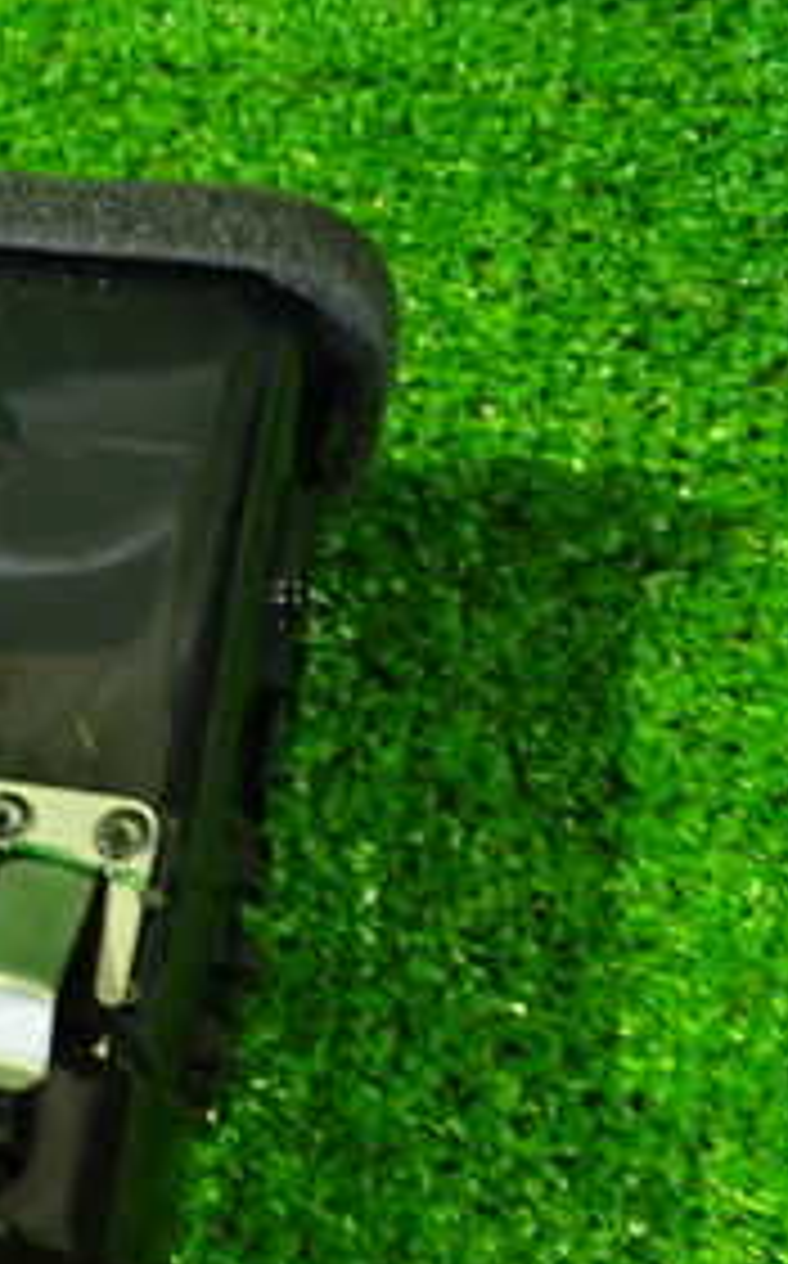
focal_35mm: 68
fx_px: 2343
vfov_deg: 30.2
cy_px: 751
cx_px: -423
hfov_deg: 17.1
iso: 800
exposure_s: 1/15
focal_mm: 5.4
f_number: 2.3
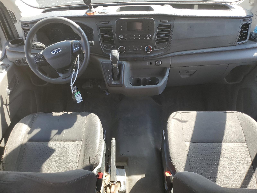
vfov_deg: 53.1
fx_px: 193
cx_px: 128
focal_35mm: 26
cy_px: 96
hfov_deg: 67.3
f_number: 1.5
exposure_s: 1/233
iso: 50
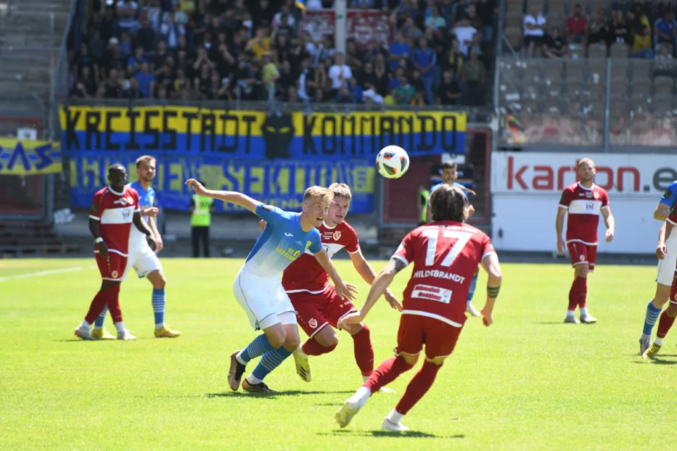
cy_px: 226
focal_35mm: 270
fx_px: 5076
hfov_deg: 7.6
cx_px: 338
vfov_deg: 5.1
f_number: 5.6
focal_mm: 270
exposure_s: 1/2000
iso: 1800
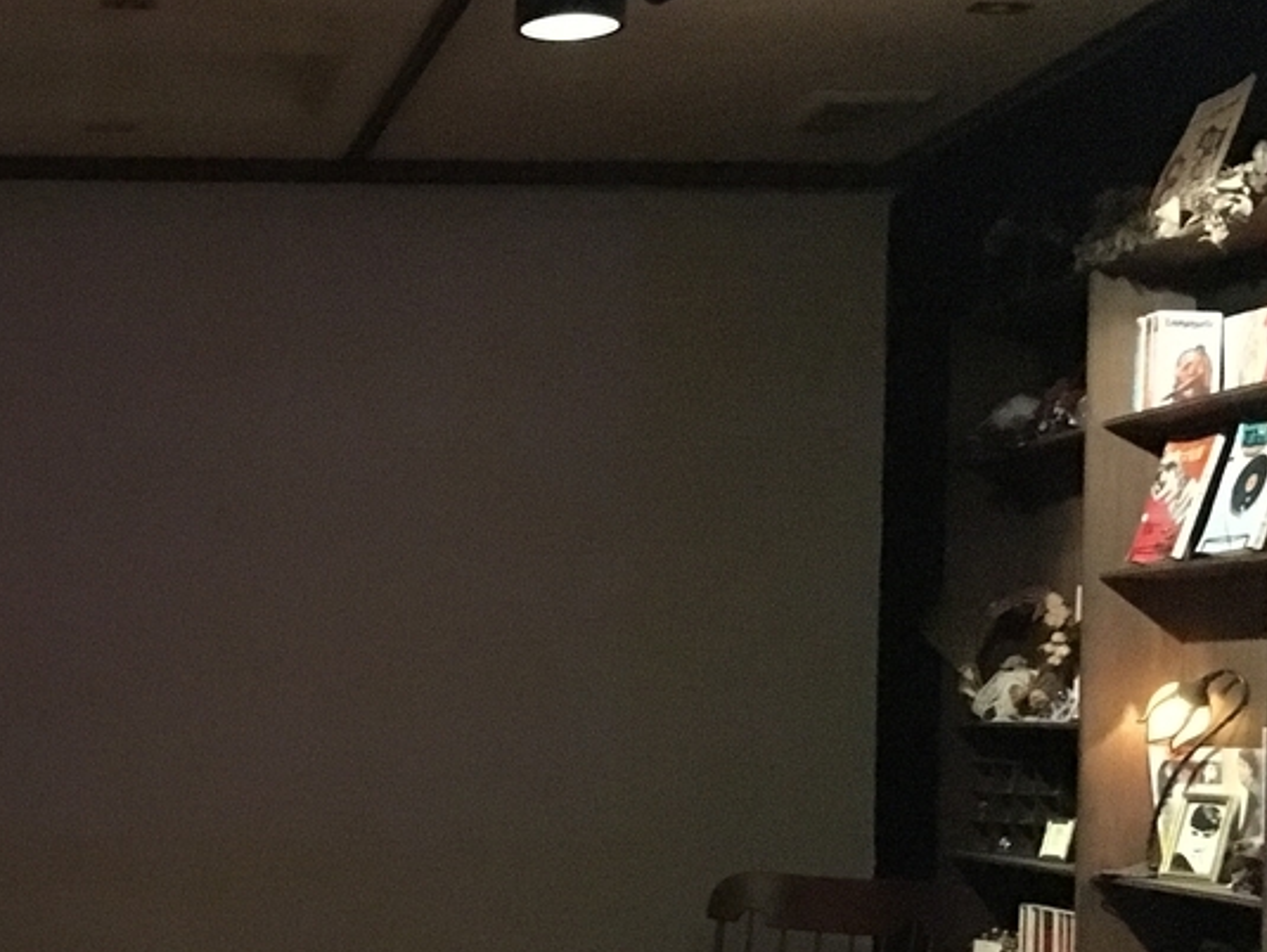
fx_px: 2381
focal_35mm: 65
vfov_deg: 22.3
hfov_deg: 28.0
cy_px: 744
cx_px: 0
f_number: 2.2
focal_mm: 4.15
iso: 2000
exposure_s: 1/15
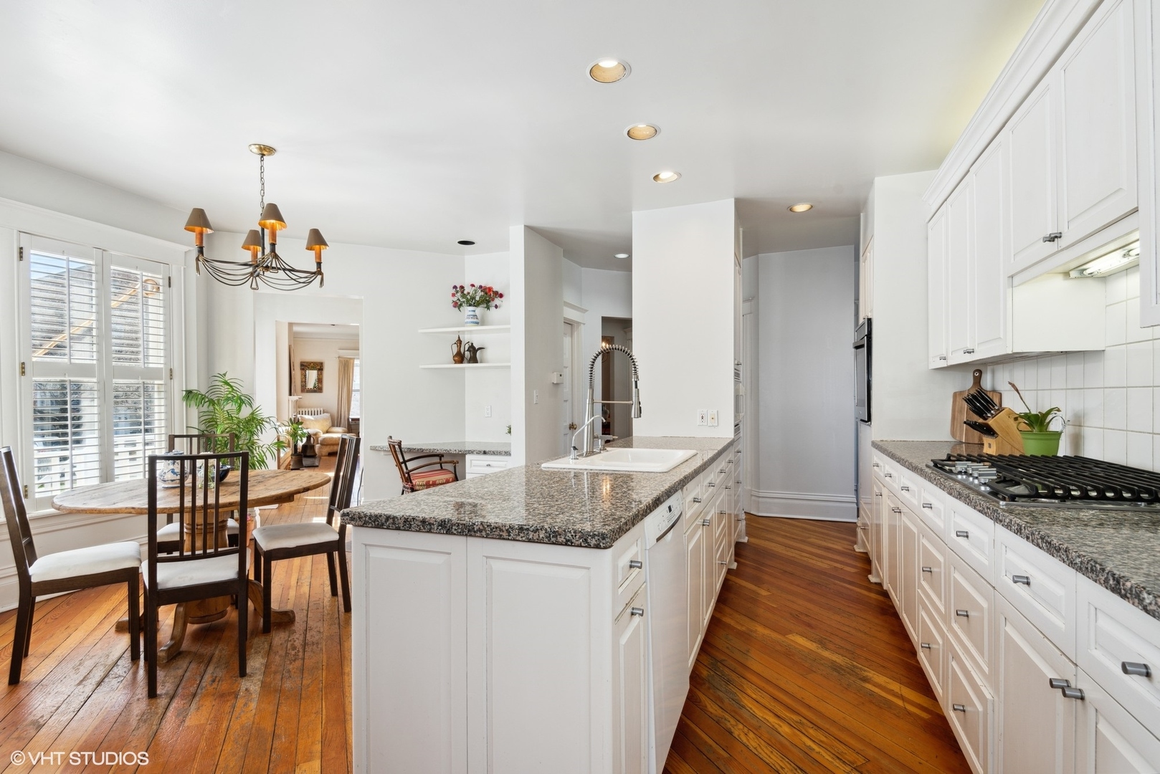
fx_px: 548
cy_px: 387
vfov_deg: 70.5
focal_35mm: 17
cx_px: 580
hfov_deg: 93.3
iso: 200
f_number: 9
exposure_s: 1/8
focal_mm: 17
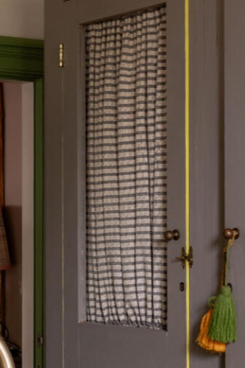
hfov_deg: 16.4
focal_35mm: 82
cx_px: 26
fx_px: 838
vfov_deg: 24.5
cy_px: 272
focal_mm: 40
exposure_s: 1/8
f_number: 8
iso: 500
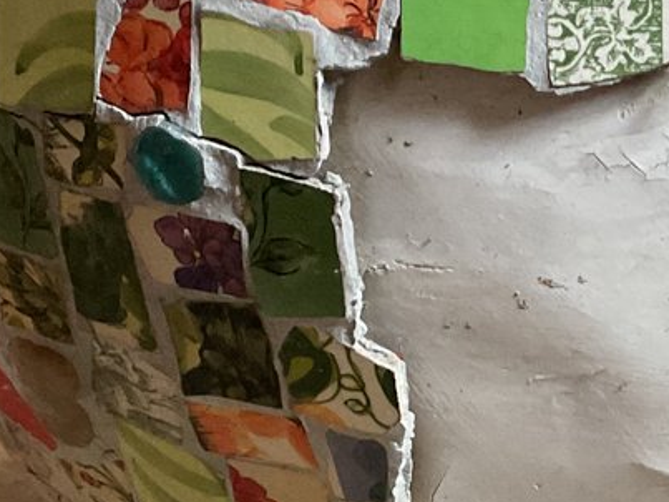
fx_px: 2106
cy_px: 258
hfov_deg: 17.6
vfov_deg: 13.6
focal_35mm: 109
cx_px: 665
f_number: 1.8
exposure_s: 1/50
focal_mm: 3
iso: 160
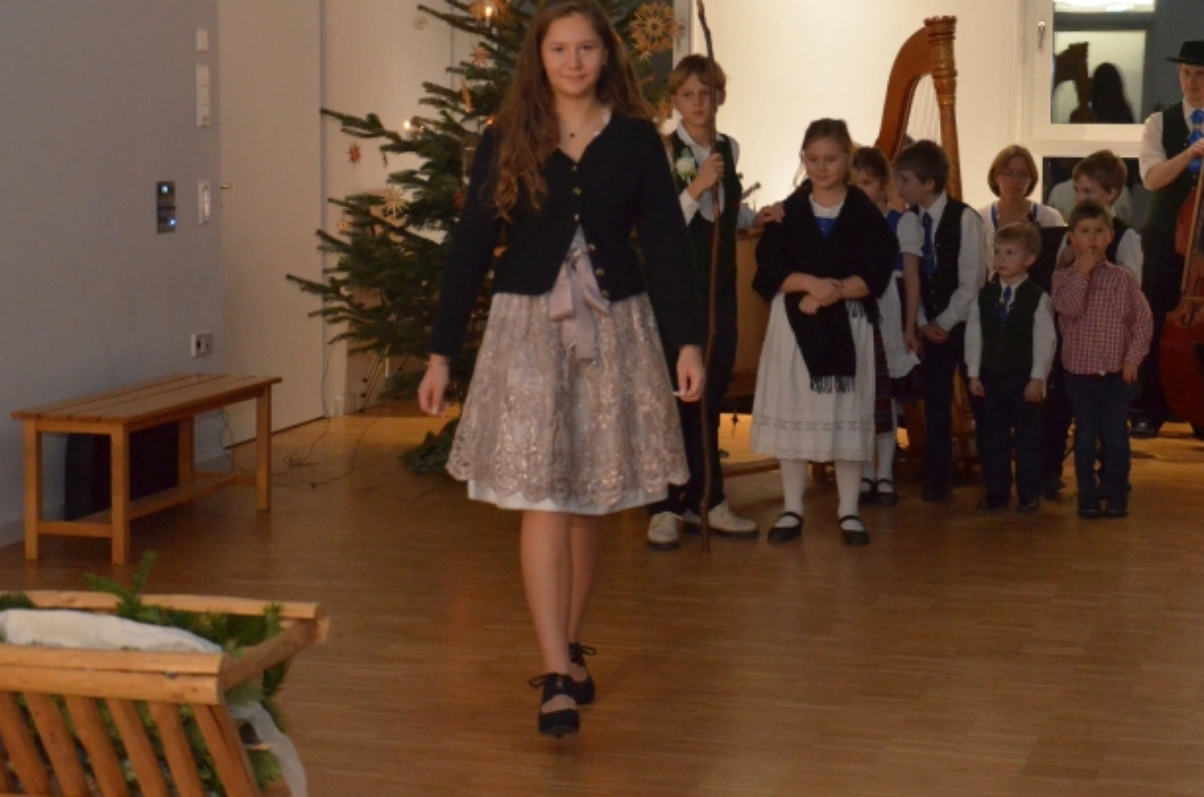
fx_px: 2594
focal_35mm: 78
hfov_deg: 26.1
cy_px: 333
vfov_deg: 17.5
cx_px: 669
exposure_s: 1/60
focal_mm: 35
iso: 3200
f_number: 4.5
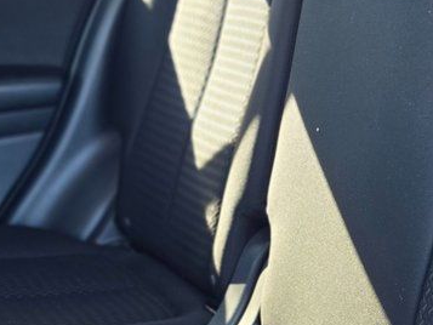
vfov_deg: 21.8
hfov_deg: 27.3
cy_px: 42
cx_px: 454
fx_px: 826
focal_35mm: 66
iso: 160
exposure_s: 1/180
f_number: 1.7
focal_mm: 6.3
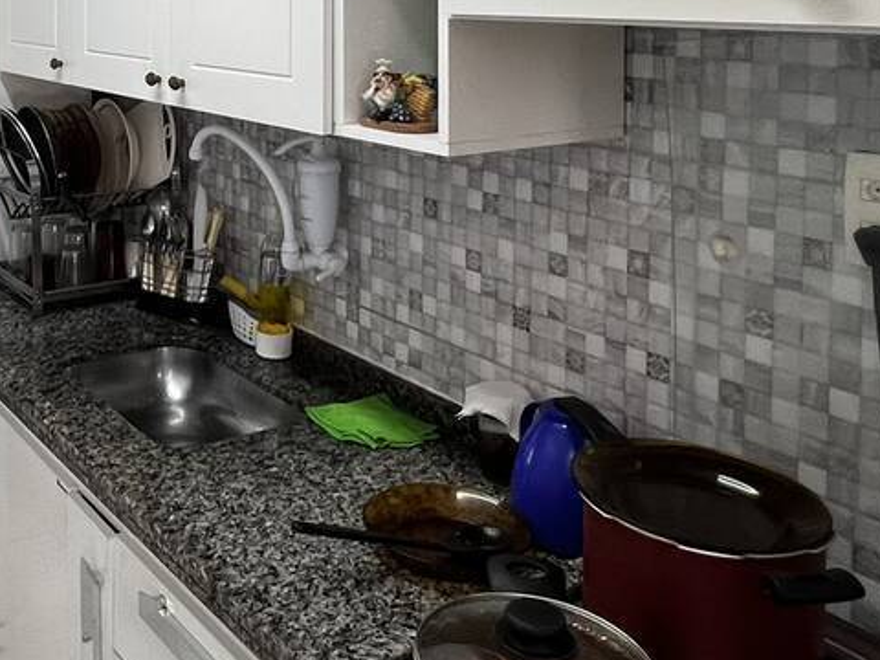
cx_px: 158
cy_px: 22
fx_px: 991
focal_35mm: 39
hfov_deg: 45.1
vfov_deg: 34.0
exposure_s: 1/120
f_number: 1.8
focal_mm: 1.57
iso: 125
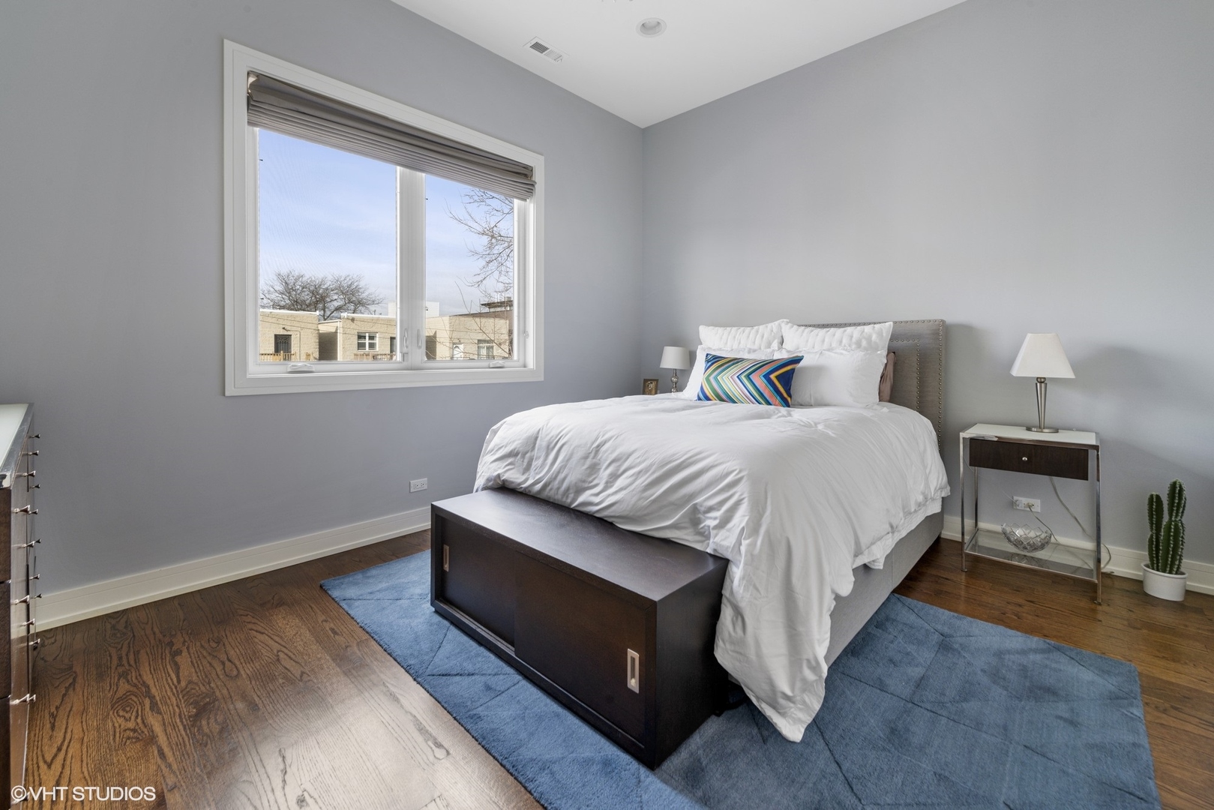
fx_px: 506
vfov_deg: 77.3
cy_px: 405
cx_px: 607
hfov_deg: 100.4
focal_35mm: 15
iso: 100
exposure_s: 1/1.25
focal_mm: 15
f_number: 9
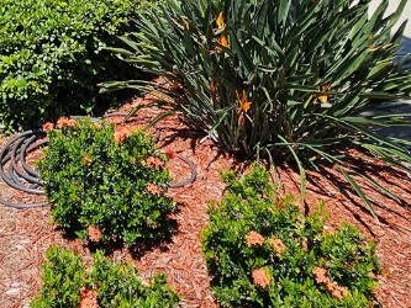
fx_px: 475
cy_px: -108
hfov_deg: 40.8
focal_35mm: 40
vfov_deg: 28.4
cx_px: -1
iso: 50
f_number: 2.2
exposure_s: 1/2128
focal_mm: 2.2
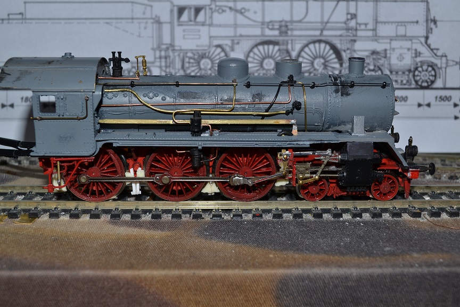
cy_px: 154
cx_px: 230
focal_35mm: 45
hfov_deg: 43.6
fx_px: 575
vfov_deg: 29.9
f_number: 8
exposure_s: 1/60
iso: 100
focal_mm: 30
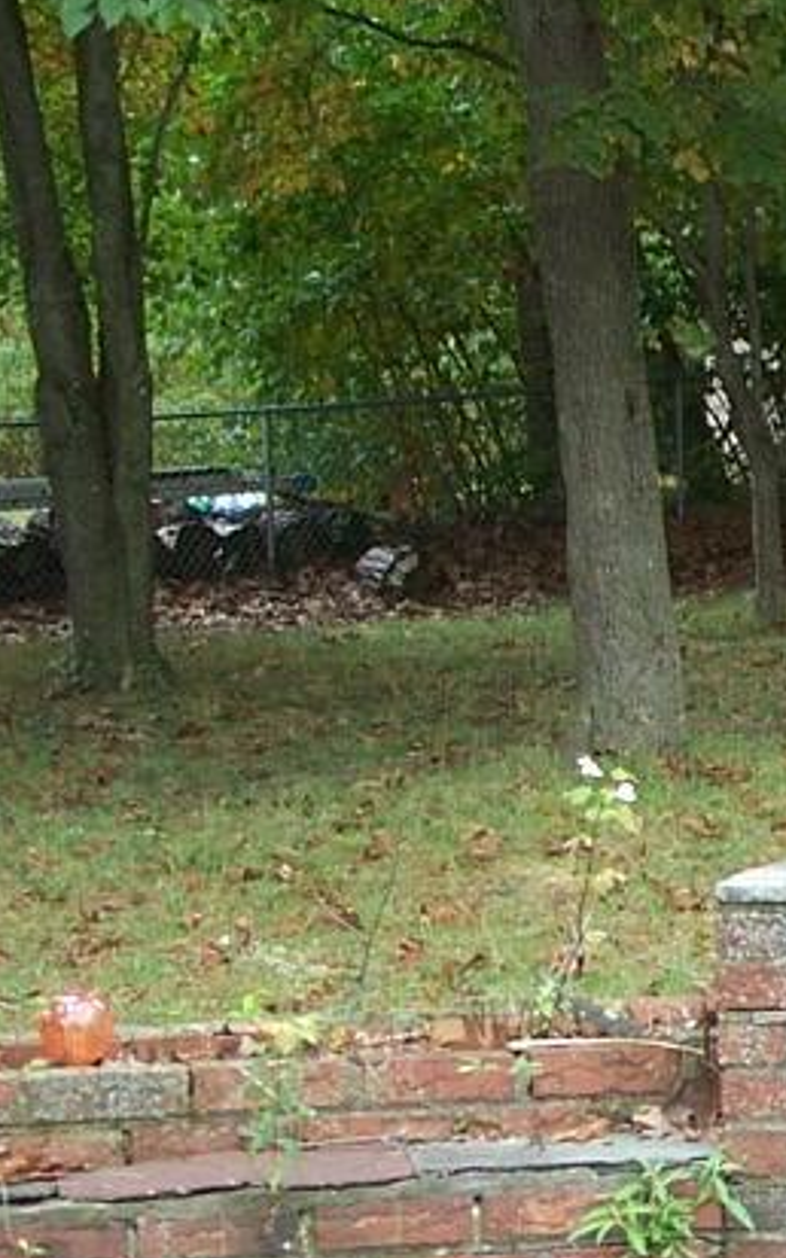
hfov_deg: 10.5
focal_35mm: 114
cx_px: 1599
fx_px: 3909
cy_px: 969
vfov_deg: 18.2
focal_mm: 7.8
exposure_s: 1/80
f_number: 2.8
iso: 64
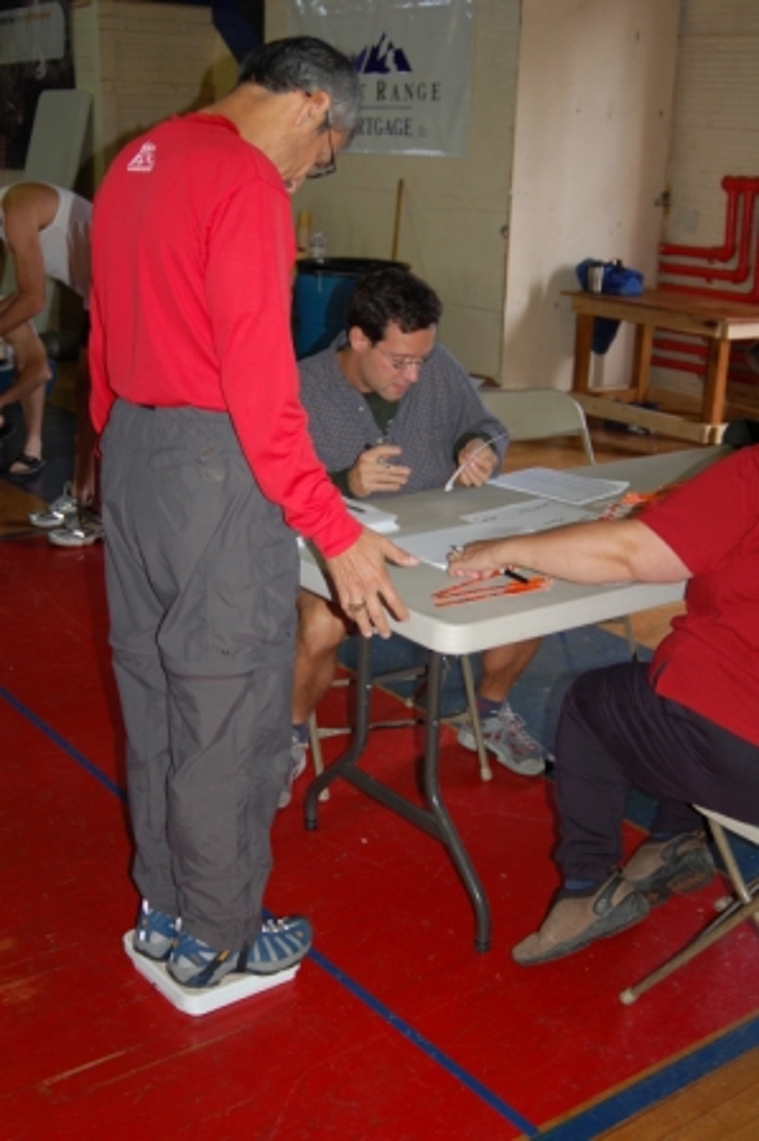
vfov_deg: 46.4
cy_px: 570
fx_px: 1330
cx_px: 380
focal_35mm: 42
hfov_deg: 31.8
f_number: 3.3
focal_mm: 28
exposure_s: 1/60
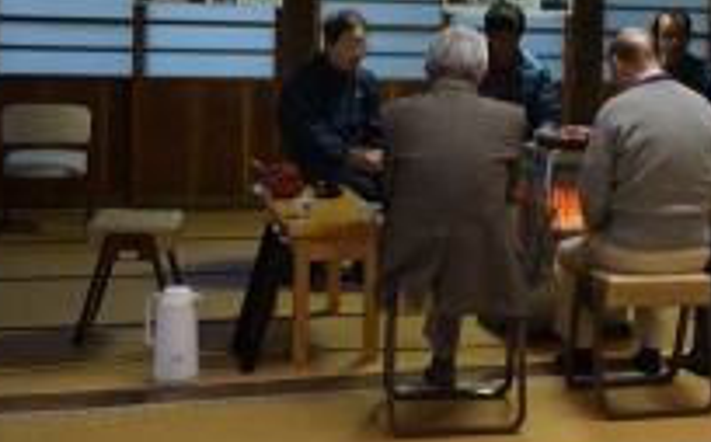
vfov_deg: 19.4
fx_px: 1277
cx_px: 589
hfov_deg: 30.2
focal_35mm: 66
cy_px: 59
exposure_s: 1/60
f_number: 4
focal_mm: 22
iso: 1600
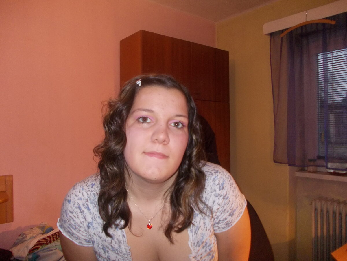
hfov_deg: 63.4
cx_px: 174
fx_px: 281
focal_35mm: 28
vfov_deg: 49.7
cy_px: 130
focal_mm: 4
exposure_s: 1/25
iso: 200
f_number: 2.7
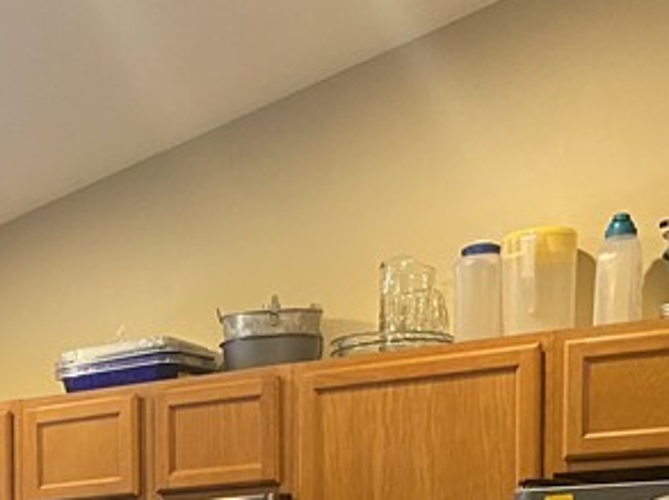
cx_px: -158
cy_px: 833
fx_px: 1757
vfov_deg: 14.6
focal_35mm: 91
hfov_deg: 20.1
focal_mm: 4.25
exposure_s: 1/60
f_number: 1.8
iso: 250
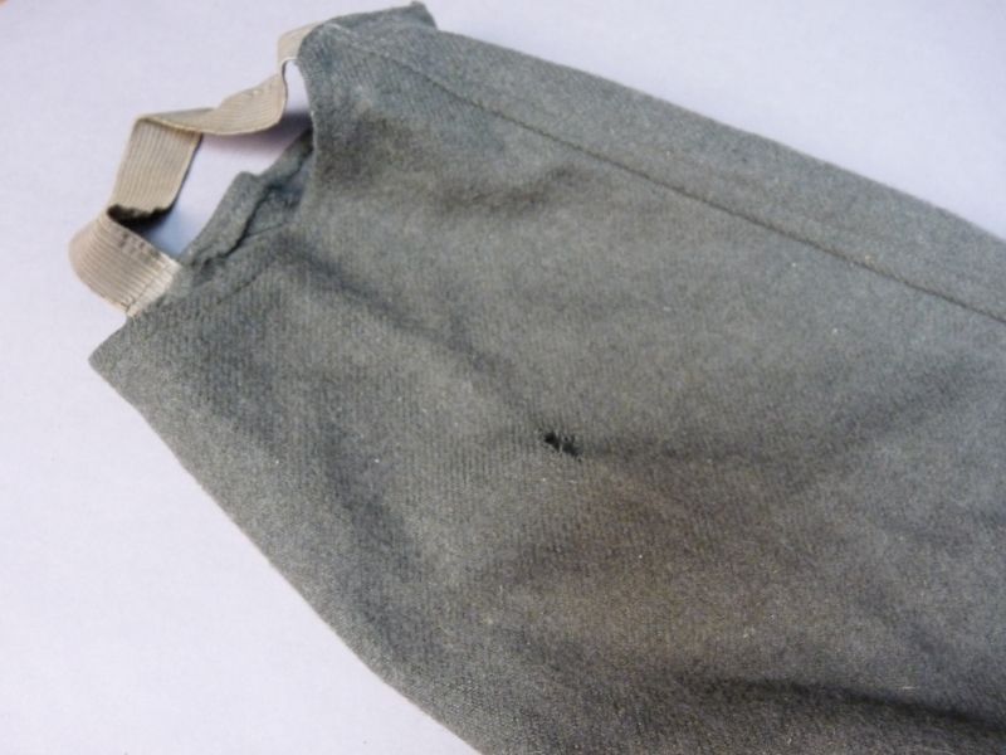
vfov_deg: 51.4
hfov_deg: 65.3
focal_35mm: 27
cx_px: 503
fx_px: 785
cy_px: 378
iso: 640
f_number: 2.8
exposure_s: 1/60
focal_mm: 4.8
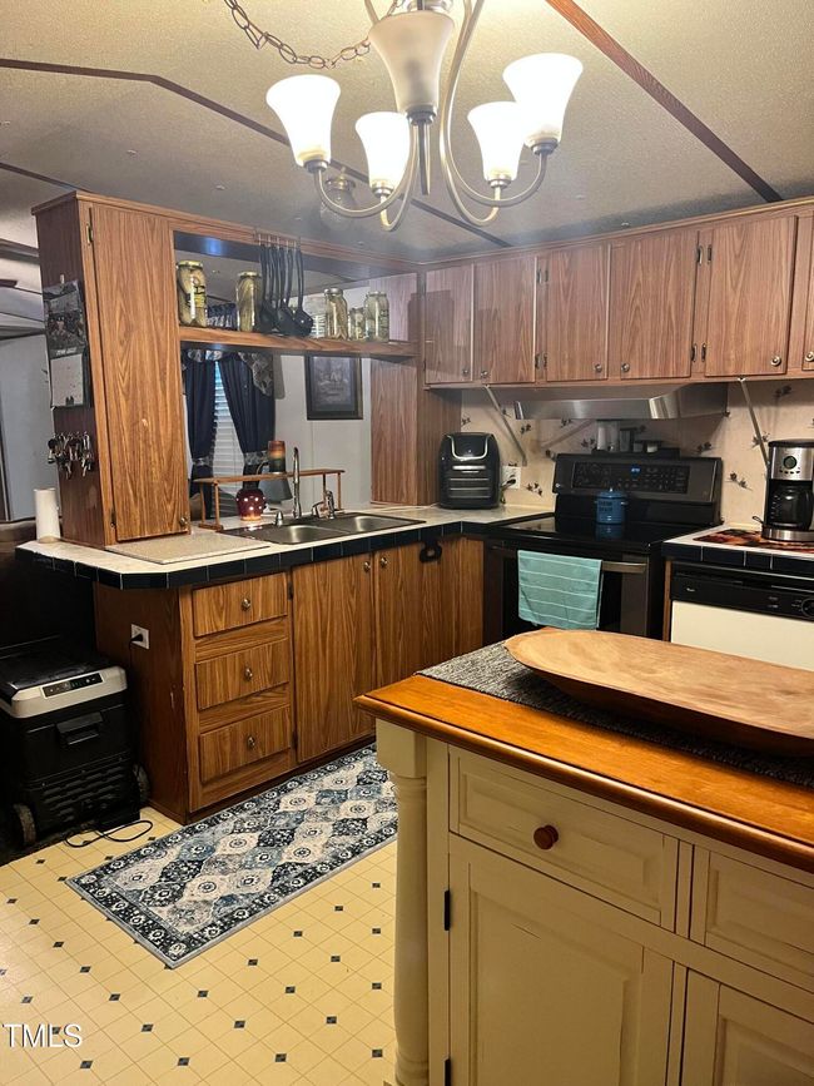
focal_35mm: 26
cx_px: 407
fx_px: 815
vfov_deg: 67.3
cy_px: 543
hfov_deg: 53.1
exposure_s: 1/60
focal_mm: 5.1
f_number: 1.6
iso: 400
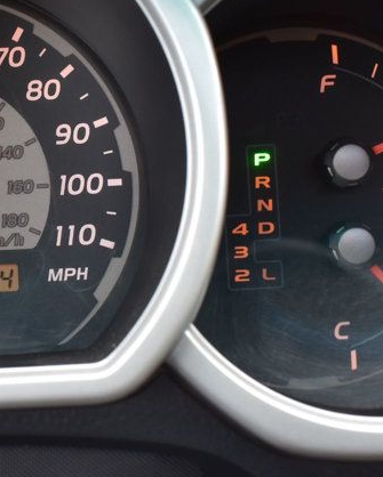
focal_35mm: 86
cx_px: -21
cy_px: 199
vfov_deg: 22.2
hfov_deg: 17.3
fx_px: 1219
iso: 500
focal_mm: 25
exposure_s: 1/15
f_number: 6.3
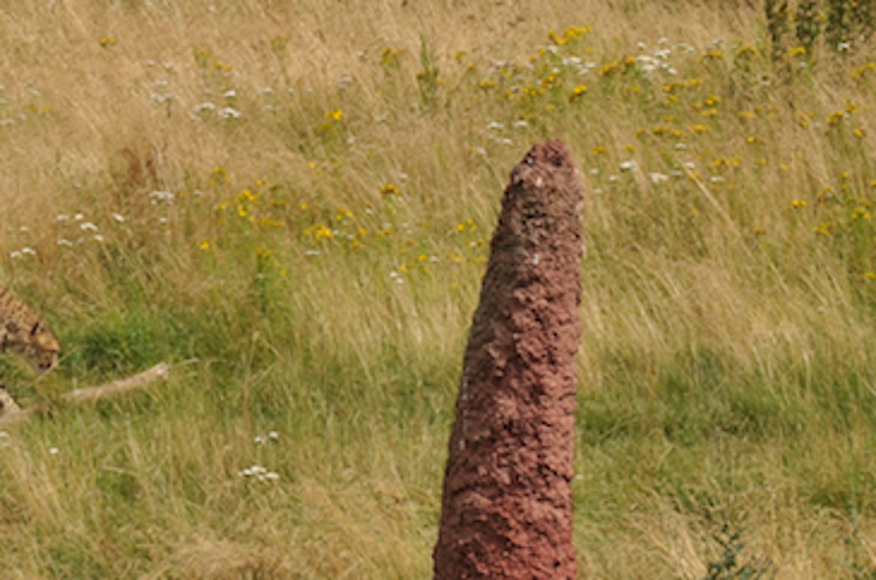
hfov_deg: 4.7
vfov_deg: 3.1
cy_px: 302
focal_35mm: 442
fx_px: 10746
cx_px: -82
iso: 200
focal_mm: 105
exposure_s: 1/200
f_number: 14
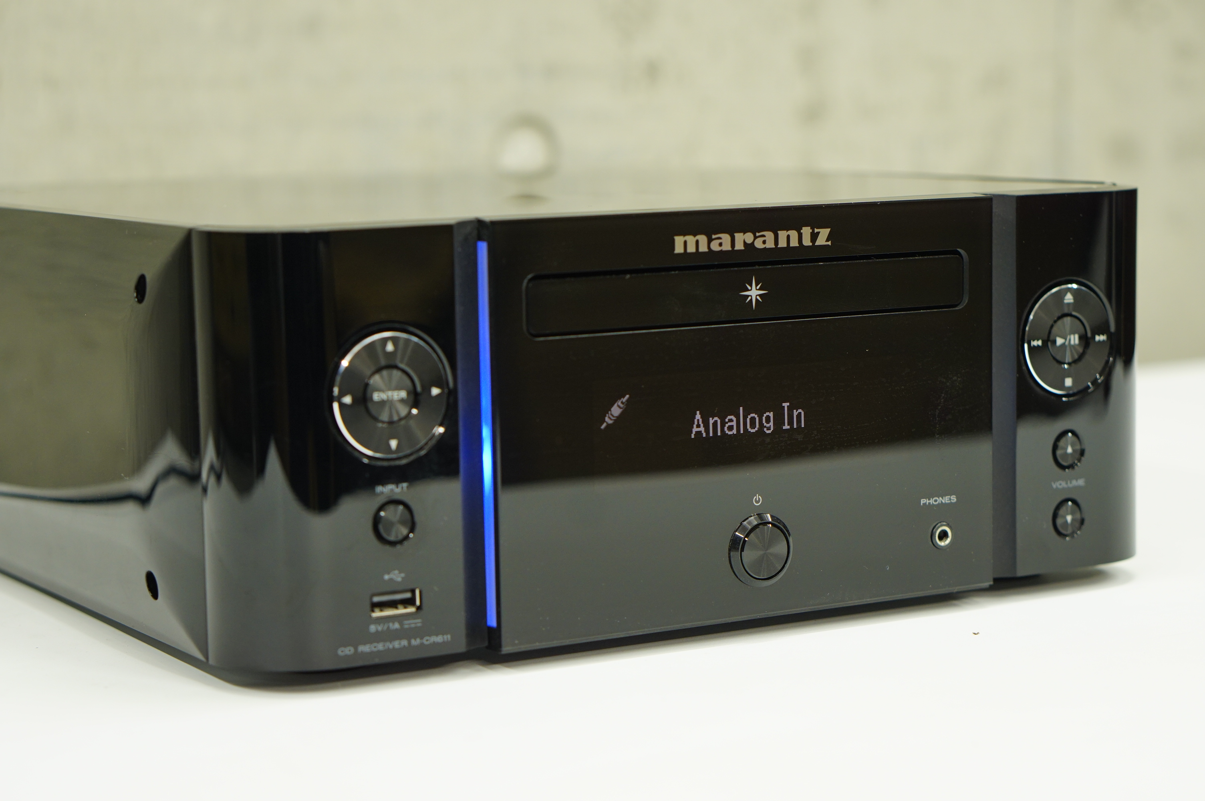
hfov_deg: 27.0
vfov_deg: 18.1
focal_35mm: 75
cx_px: 602
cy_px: 400
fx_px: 2508
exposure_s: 1/80
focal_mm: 50
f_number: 3.5
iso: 400
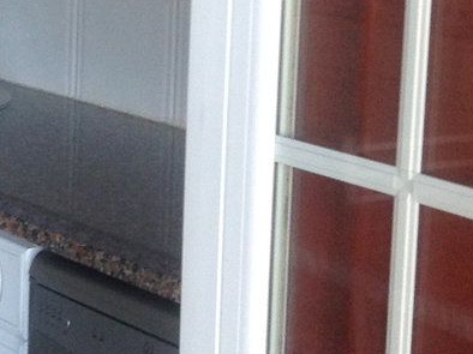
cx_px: -355
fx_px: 1939
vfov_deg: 10.4
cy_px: 124
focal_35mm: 142
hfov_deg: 12.7
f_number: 2.4
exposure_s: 1/30
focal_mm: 4.28
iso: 64
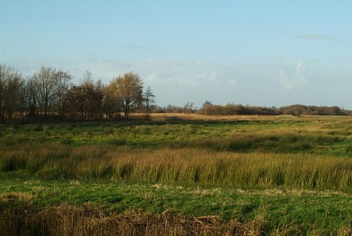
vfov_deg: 25.6
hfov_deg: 37.5
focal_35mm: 53
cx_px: 176
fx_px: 519
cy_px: 118
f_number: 11
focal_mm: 35
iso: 400
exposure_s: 1/250
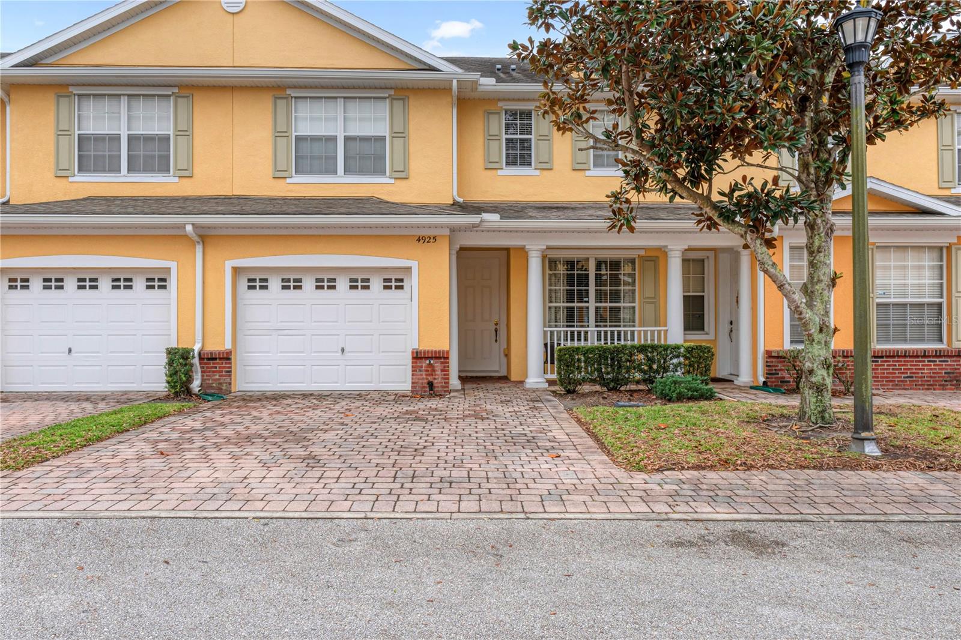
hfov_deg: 73.8
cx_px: 480
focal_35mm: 24
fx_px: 640
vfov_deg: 53.1
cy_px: 320
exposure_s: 1/1600
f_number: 8
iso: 400
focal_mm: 16
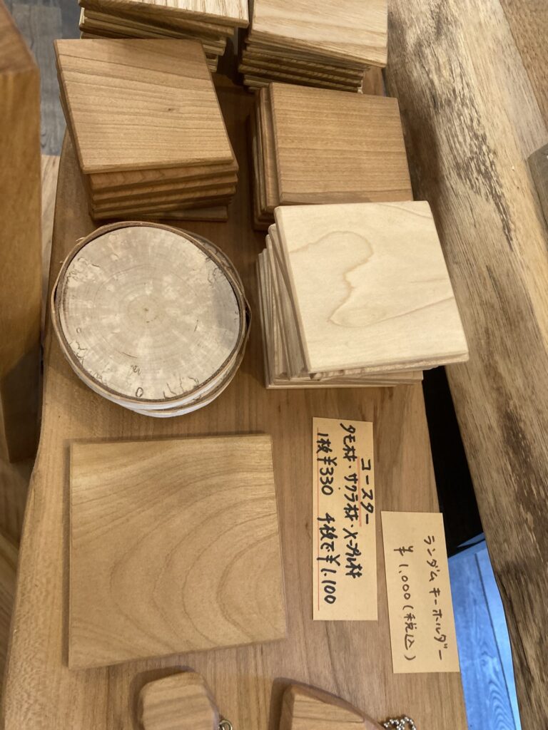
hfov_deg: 49.7
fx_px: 591
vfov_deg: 63.4
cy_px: 365
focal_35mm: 28
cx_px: 274
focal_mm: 3.99
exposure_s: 1/50
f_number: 1.8
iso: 160
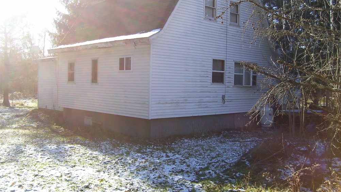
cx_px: 174
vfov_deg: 31.1
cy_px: 77
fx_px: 344
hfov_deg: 52.8
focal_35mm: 38
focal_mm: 5.6
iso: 80
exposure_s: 1/500
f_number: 2.7
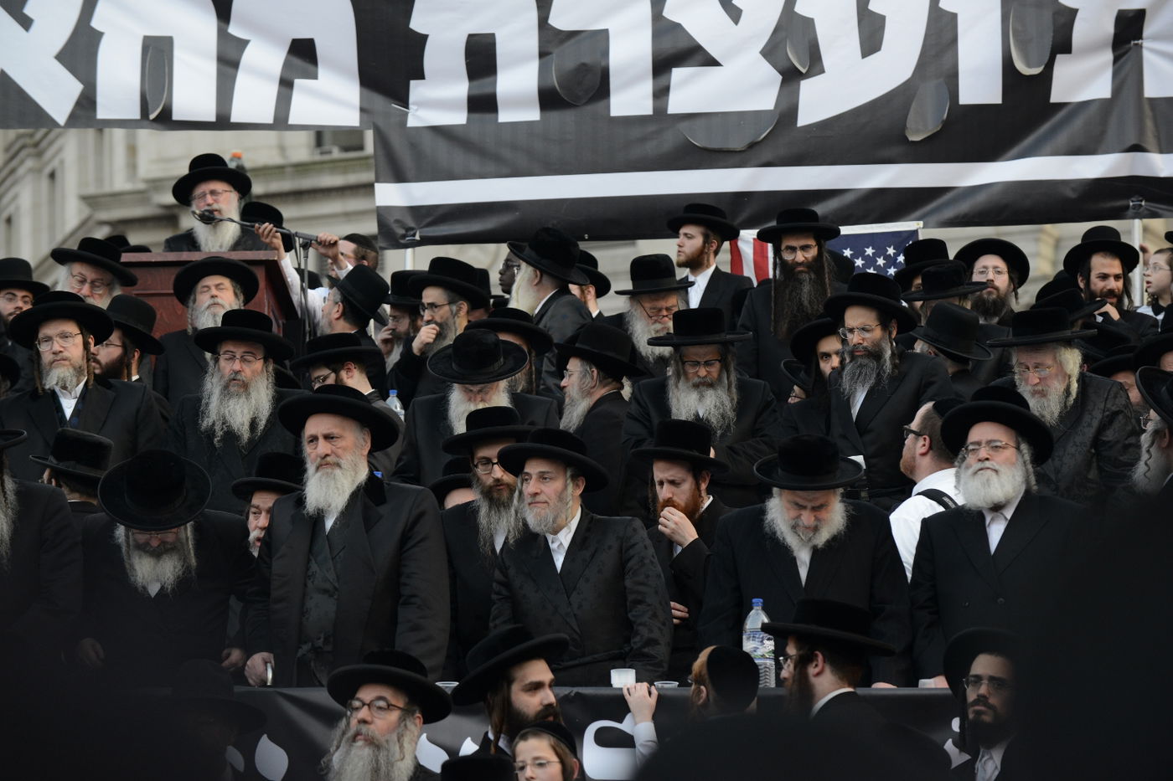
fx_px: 4561
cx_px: 586
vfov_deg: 9.8
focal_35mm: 140
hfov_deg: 14.7
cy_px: 390
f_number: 8
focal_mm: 140
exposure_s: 1/320
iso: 1250
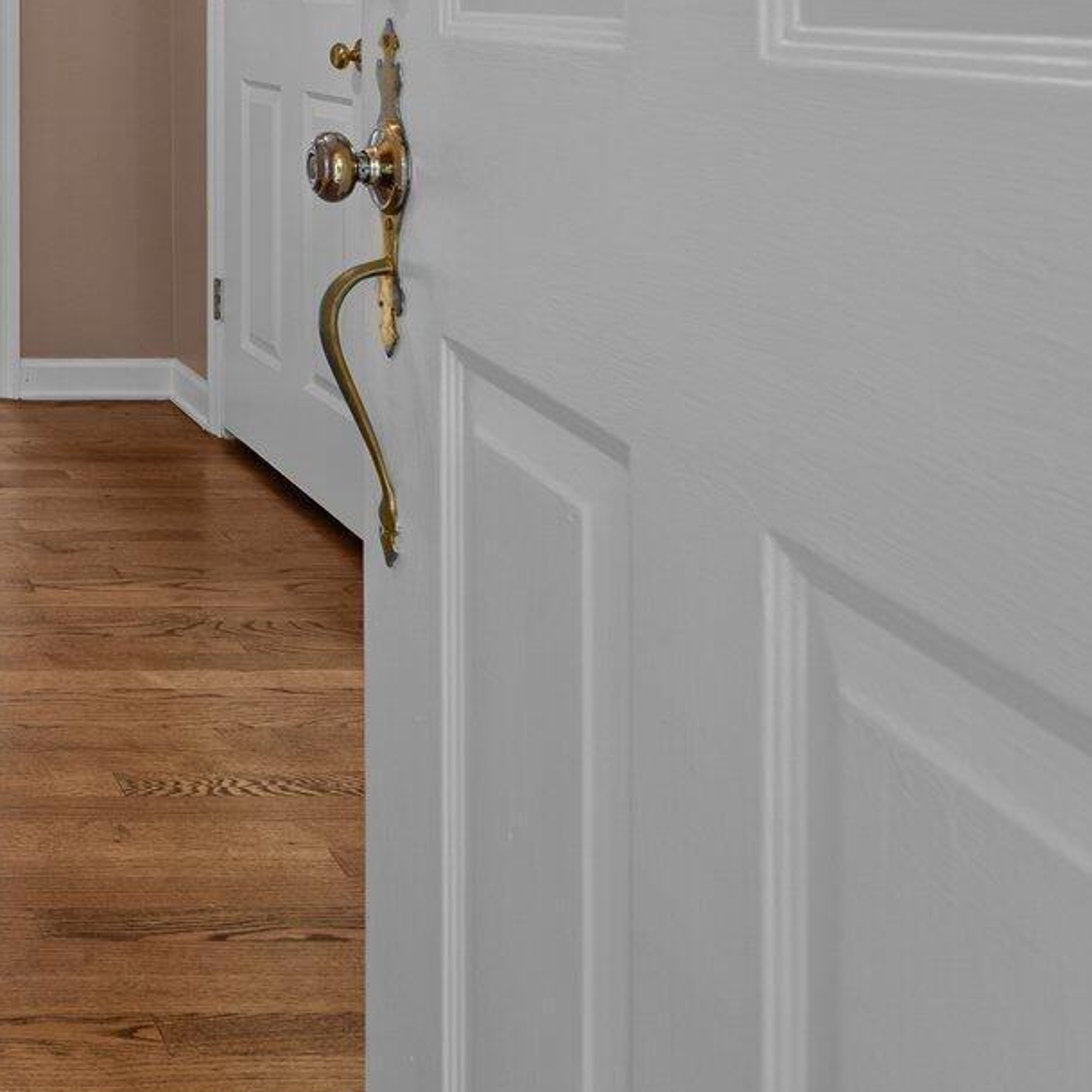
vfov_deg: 36.7
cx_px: -290
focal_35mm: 40
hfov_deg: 32.6
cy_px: -44
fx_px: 1428
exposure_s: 1.3
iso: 500
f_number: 8
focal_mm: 14
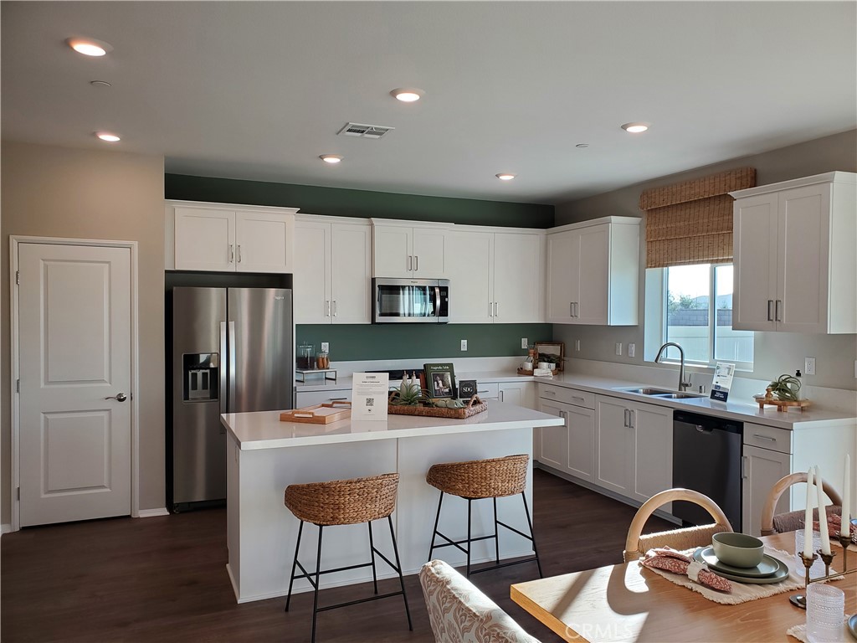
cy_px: 322
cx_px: 428
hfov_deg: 67.3
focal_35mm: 26
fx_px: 644
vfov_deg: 53.1
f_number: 2.4
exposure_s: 1/120
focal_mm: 4.3
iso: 64
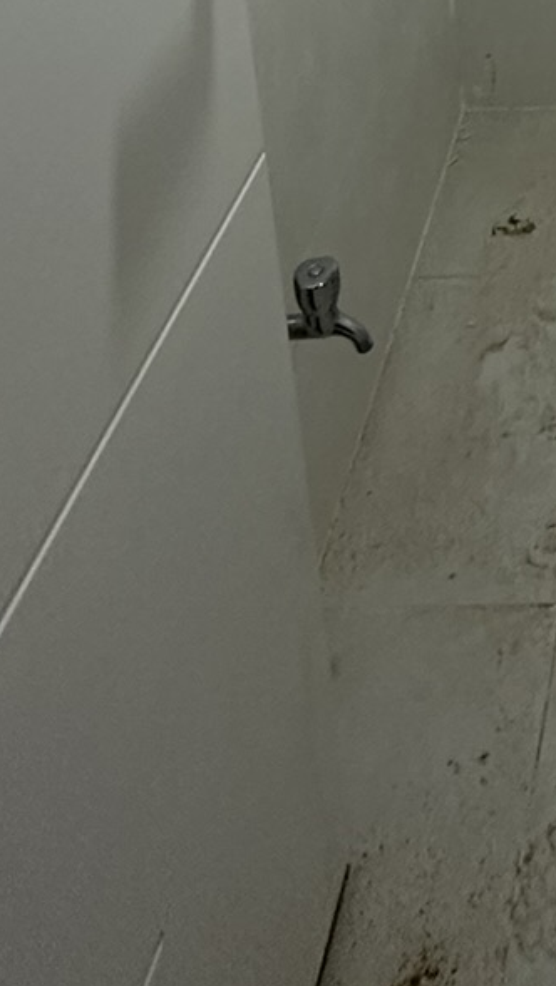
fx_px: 1387
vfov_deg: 26.9
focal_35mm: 53
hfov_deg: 20.5
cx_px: 740
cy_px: -517
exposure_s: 1/100
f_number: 2.2
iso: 200
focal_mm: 2.22
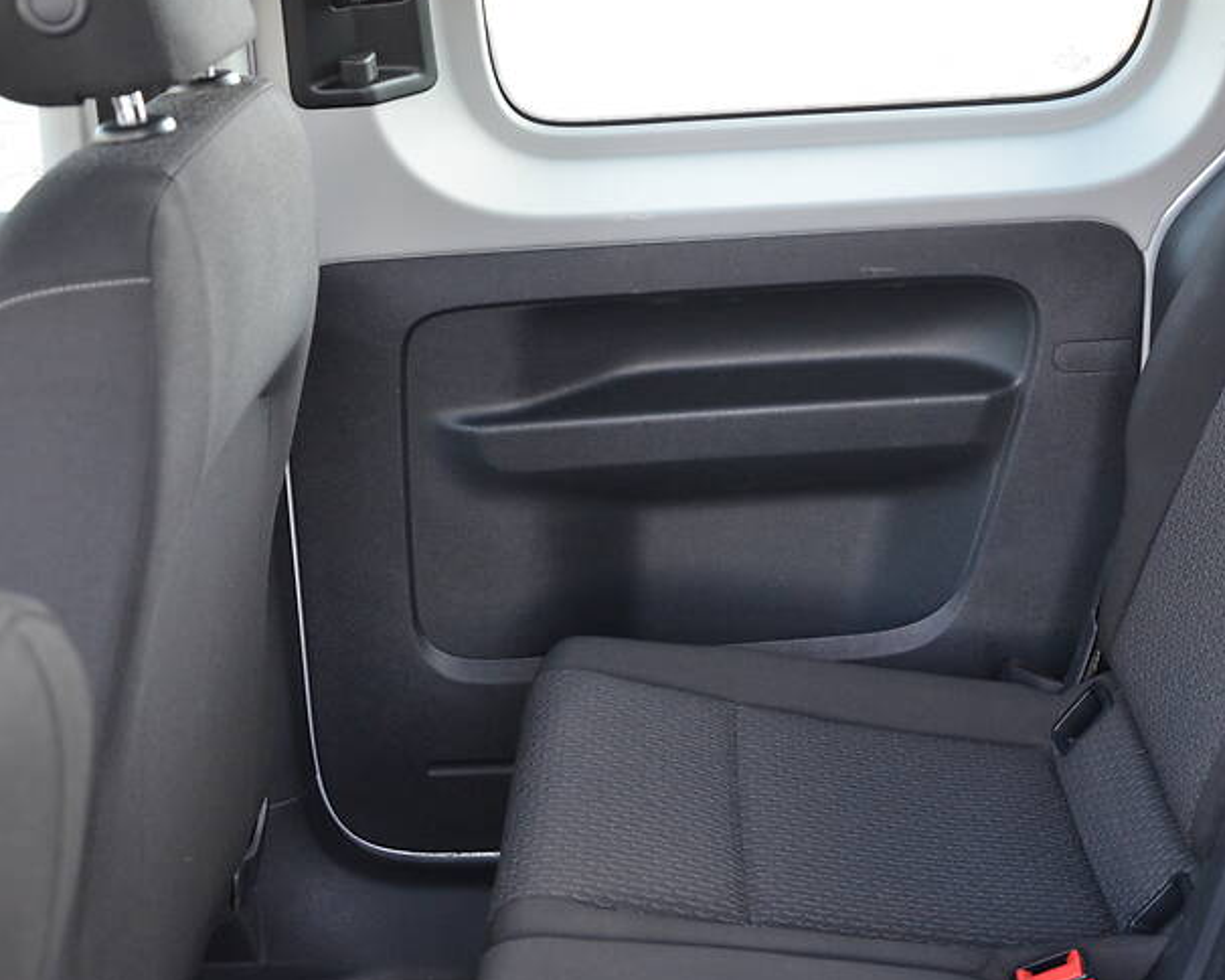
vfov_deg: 29.1
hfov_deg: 35.9
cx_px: 743
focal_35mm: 52
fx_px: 1885
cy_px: 524
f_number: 4
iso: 900
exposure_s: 1/30
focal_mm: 28
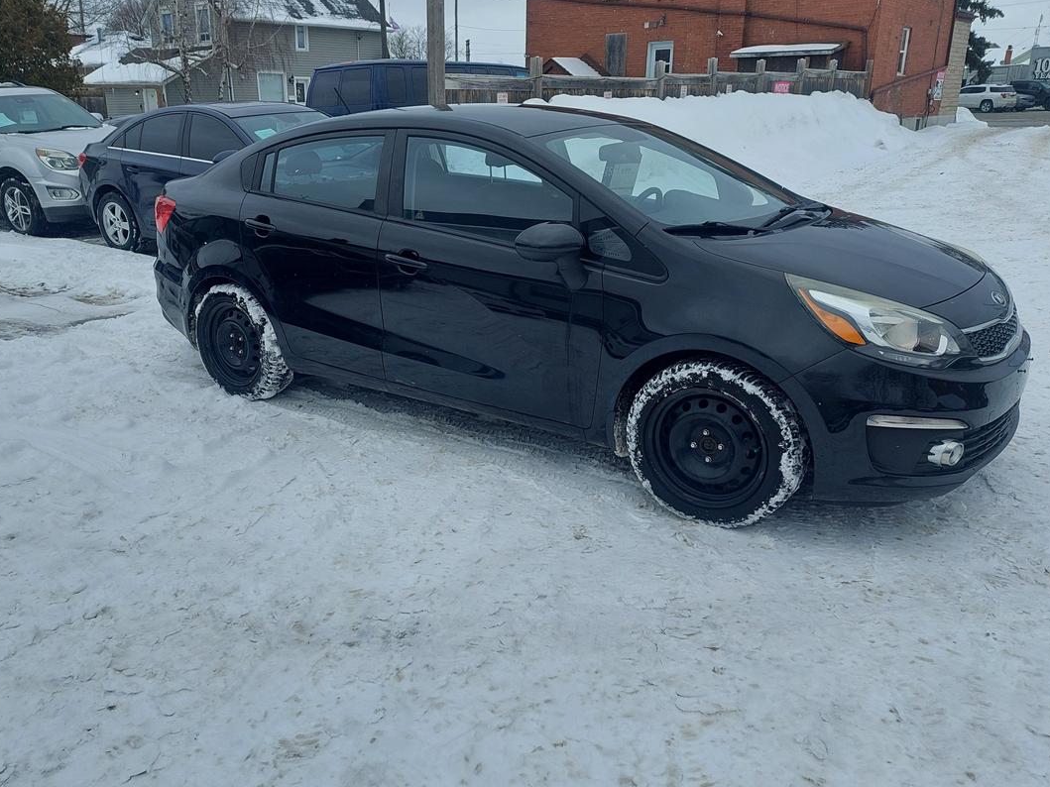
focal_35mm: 29
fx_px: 880
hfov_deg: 61.6
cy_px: 391
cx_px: 477
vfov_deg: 48.2
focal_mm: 5.23
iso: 40
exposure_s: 1/1241
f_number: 1.8
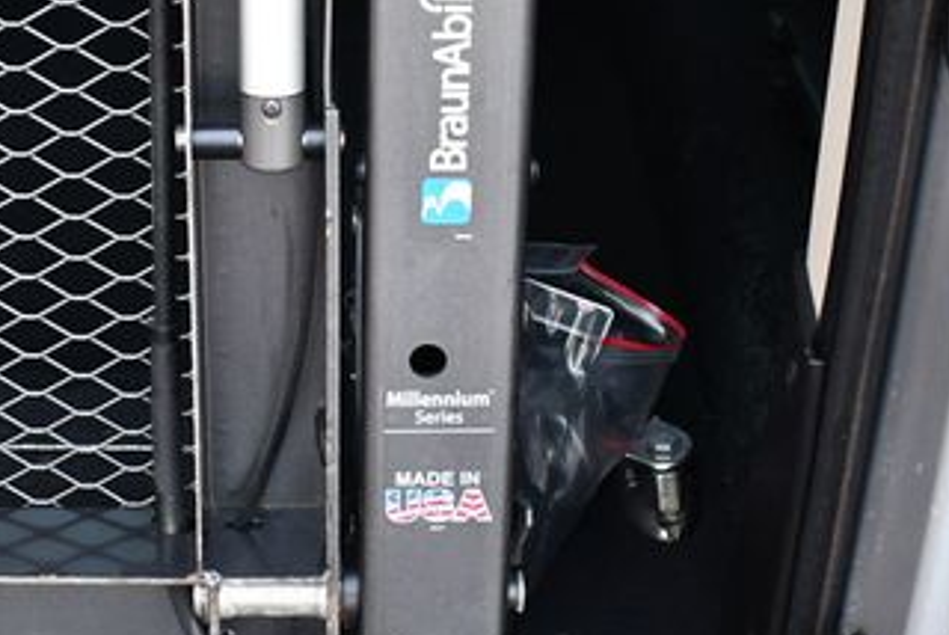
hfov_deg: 28.0
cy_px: 196
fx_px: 1900
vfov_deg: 18.9
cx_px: 365
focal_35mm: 72
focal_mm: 18
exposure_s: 1/200
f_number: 3.5
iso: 800
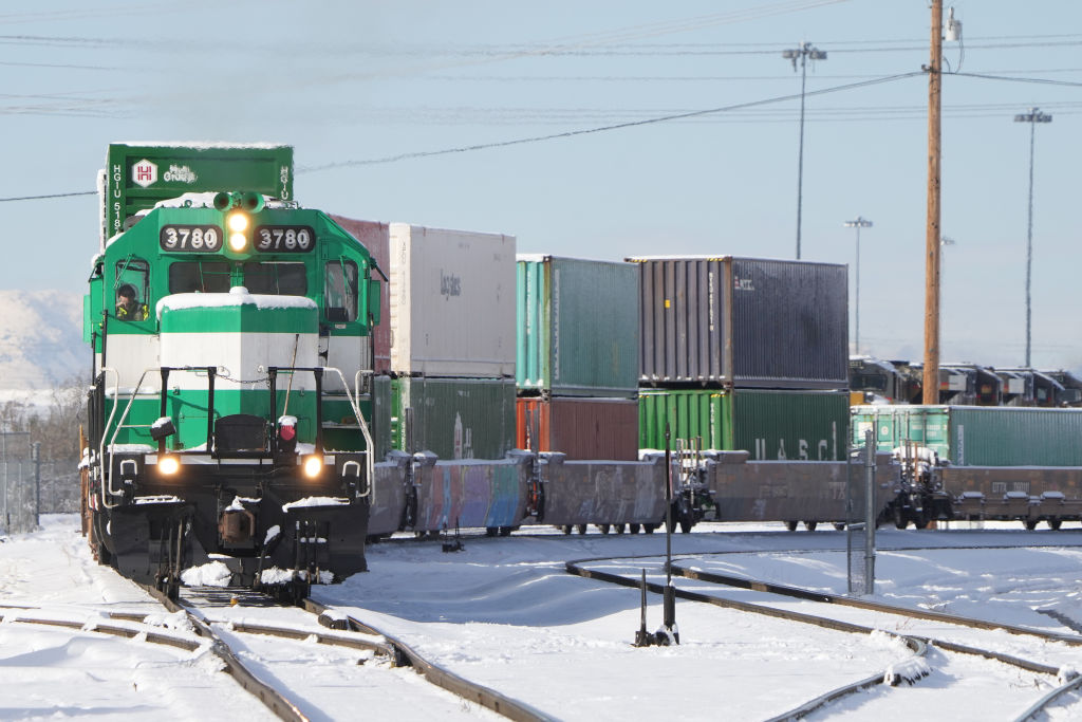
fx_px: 15510
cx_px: 541
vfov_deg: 2.7
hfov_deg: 4.0
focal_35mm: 516
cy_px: 361
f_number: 9
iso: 400
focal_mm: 344
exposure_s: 1/1000
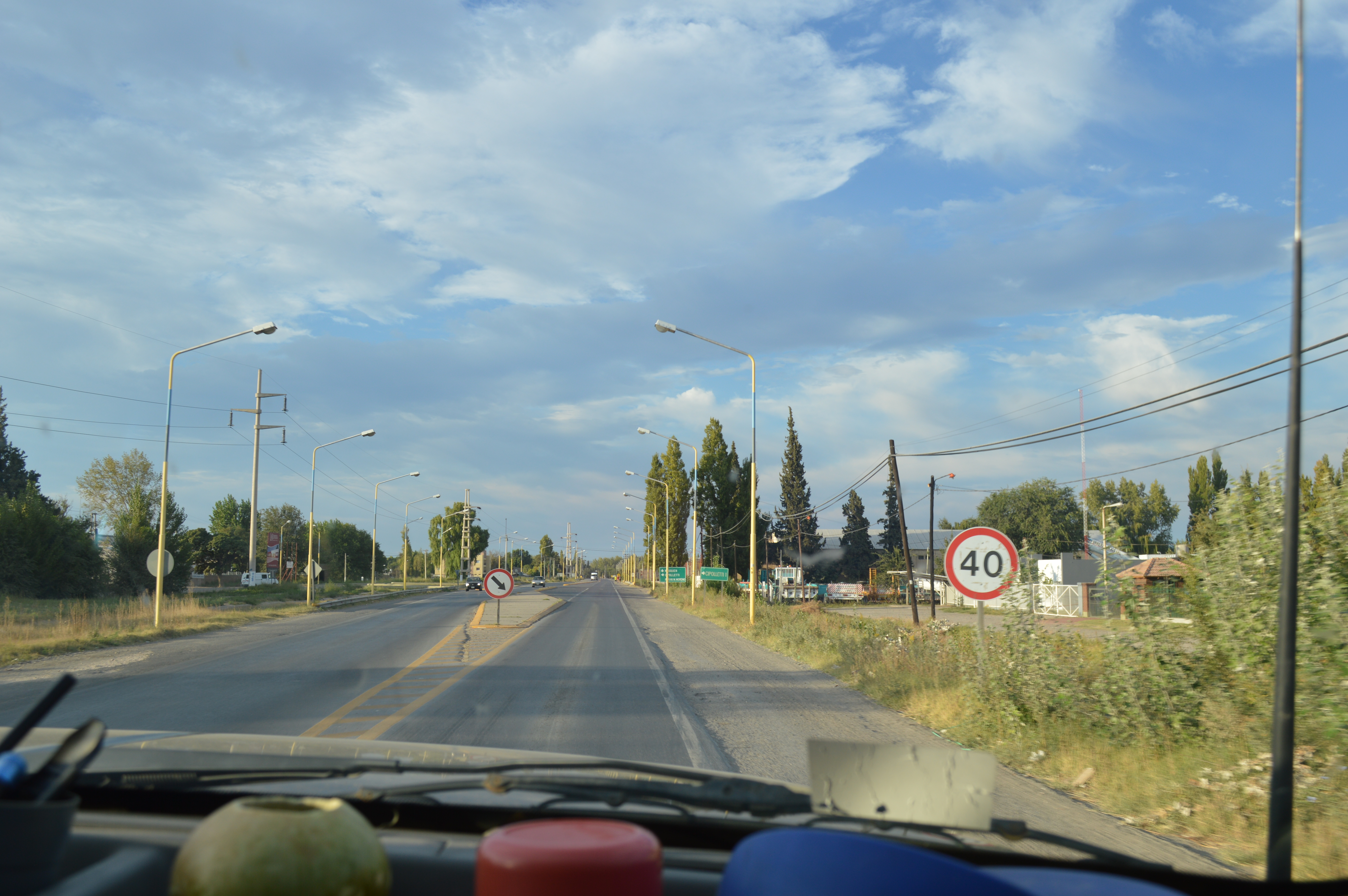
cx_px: 674
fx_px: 1235
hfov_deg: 57.3
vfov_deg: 39.9
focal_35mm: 33
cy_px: 448
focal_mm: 22
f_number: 6.3
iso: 100
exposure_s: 1/160
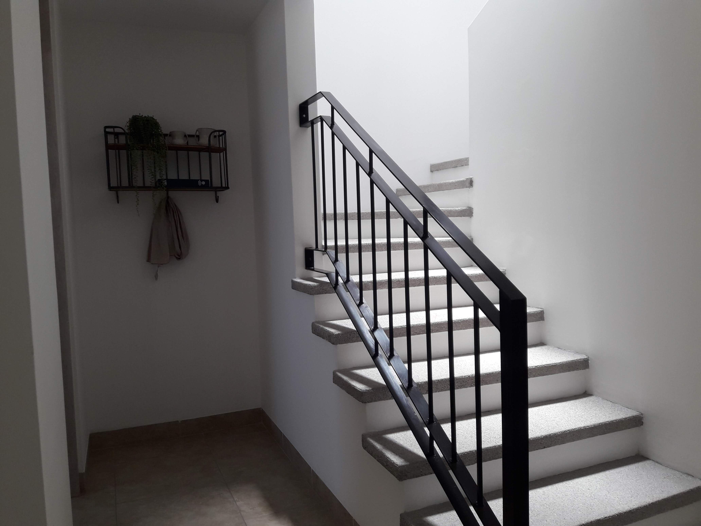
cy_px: 263
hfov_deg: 63.4
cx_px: 350
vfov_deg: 49.7
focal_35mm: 28
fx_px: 567
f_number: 1.9
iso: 50
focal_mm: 3.7
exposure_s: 1/120
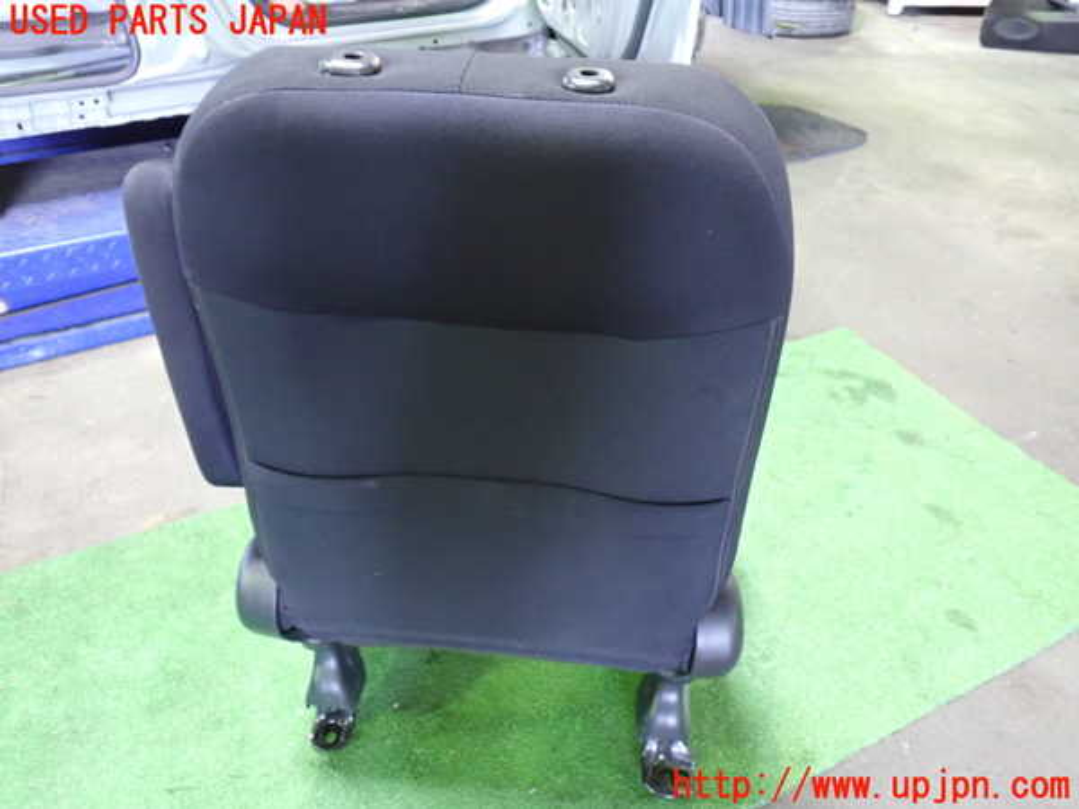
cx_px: 540
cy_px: 404
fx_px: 935
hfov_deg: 60.0
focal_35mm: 30
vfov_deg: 46.8
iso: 800
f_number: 2.3
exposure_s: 1/25
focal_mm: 5.4
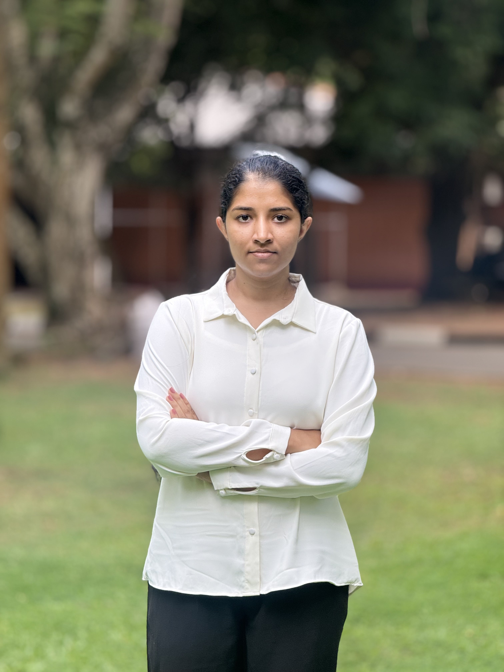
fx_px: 2330
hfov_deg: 12.3
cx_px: 252
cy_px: 336
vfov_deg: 16.4
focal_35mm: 120
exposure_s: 1/165
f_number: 2.8
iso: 64
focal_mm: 15.66
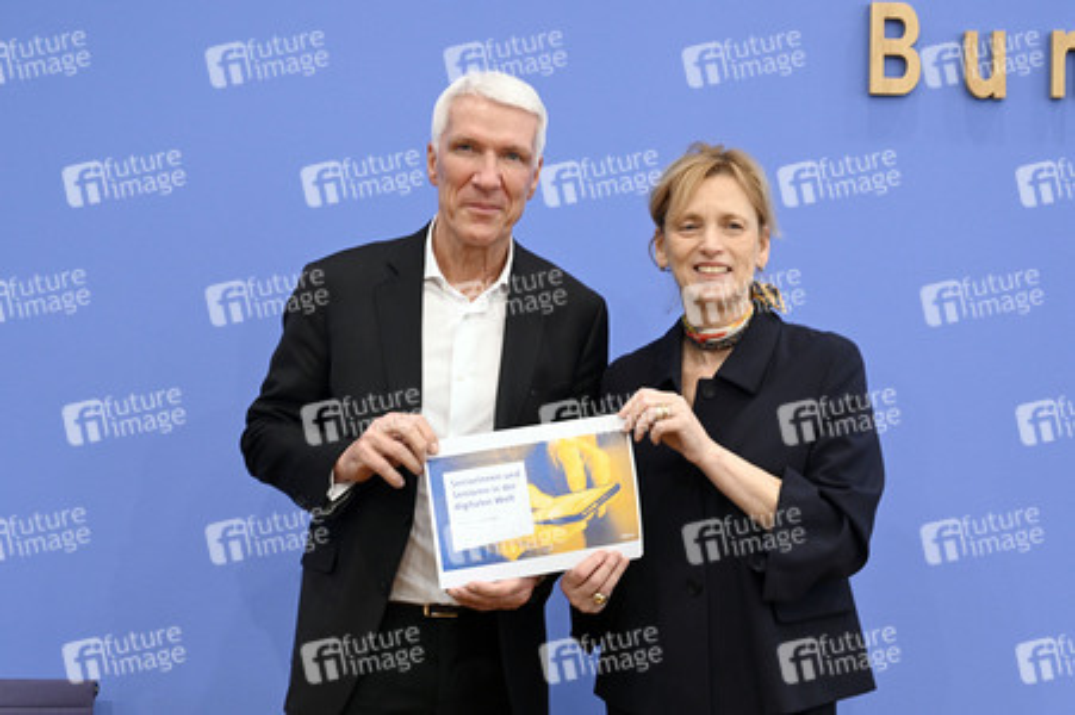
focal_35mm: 47
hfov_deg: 41.9
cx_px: 538
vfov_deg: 28.6
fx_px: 1402
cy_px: 358
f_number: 4.5
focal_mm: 47
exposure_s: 1/400
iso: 3200
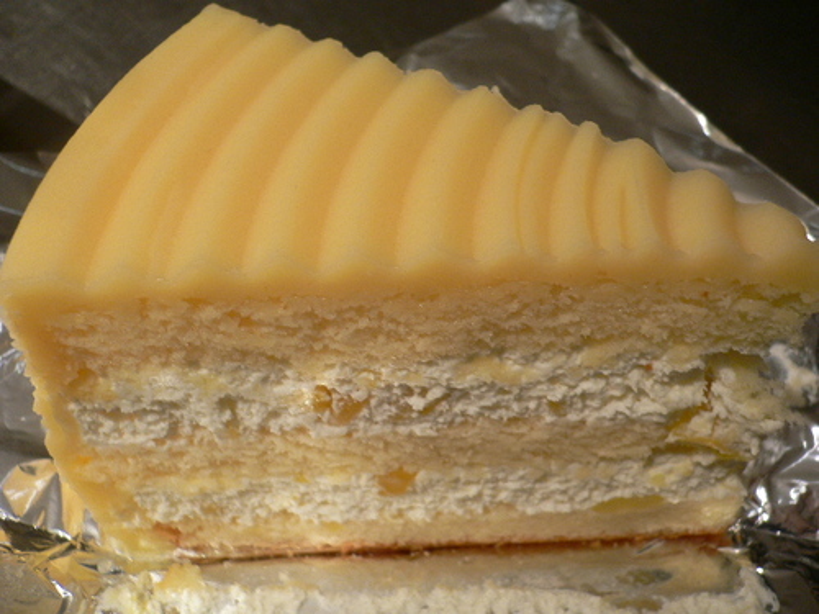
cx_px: 410
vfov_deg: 40.7
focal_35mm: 35
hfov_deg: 52.6
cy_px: 307
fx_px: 828
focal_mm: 5.8
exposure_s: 1/30
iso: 100
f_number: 2.8
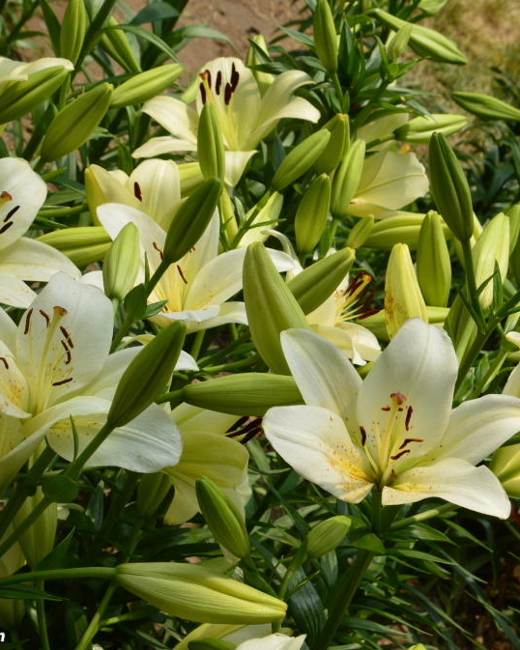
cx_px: 296
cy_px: 324
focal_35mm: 107
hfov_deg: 14.4
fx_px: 2059
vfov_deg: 17.9
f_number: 16
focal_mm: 50
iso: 320
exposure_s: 1/250
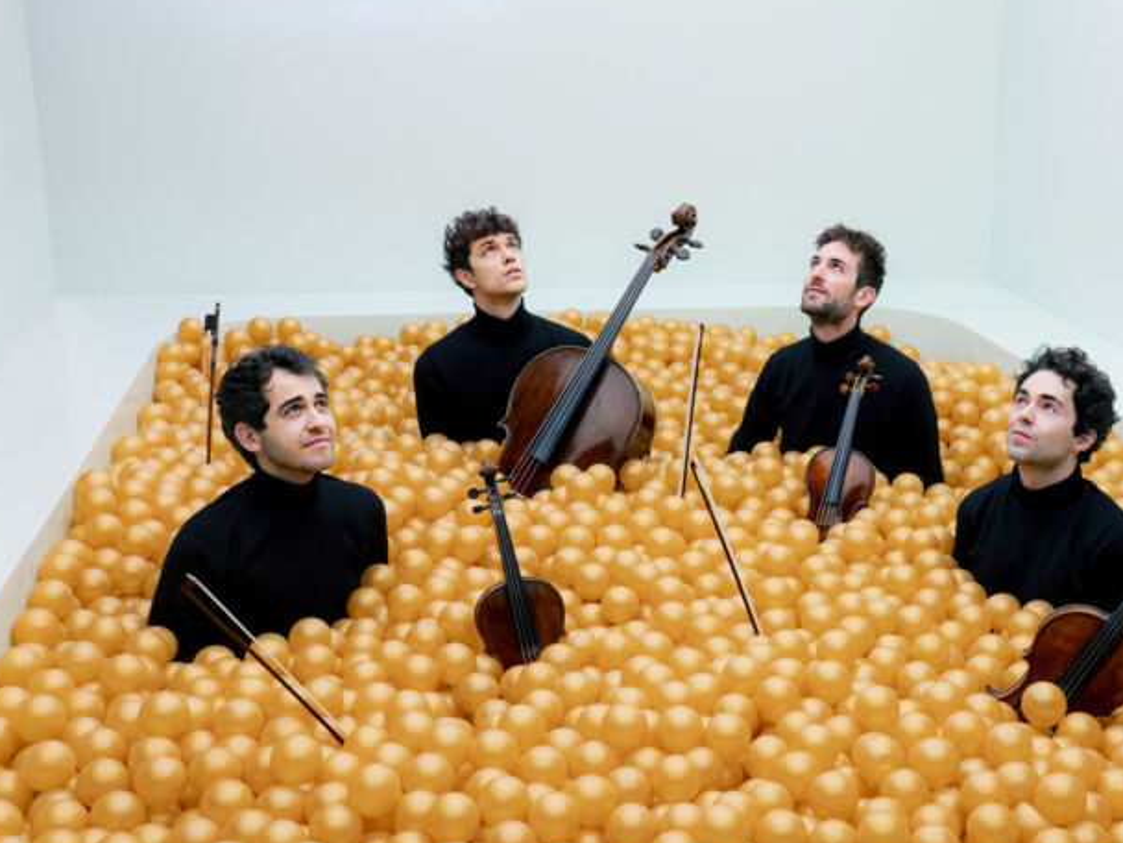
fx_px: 1525
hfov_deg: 40.0
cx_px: 746
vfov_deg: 30.9
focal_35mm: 47
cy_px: 414
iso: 800
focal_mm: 33
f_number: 6.3
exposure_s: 1/80
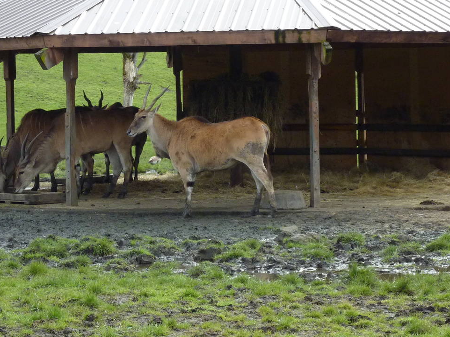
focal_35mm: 138
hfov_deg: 14.3
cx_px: 207
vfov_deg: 10.7
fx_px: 1794
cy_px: 70
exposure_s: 1/500
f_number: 4.2
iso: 200
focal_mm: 13.7
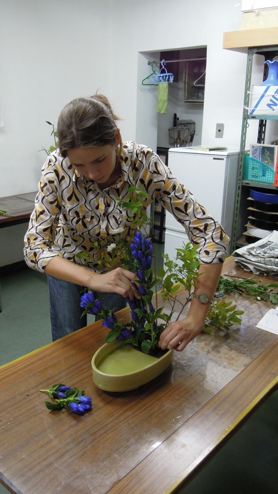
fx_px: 445
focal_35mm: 34
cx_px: 99
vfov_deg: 58.0
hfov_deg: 34.4
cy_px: 246
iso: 280
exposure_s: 1/50
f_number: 3
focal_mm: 5.5
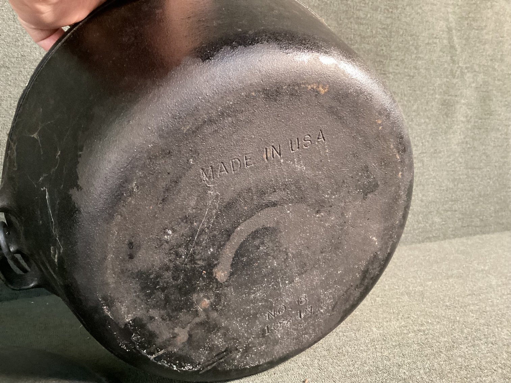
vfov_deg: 45.4
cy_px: 192
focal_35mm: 31
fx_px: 458
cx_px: 256
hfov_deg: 58.3
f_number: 2.4
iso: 500
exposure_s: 1/30
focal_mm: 3.3
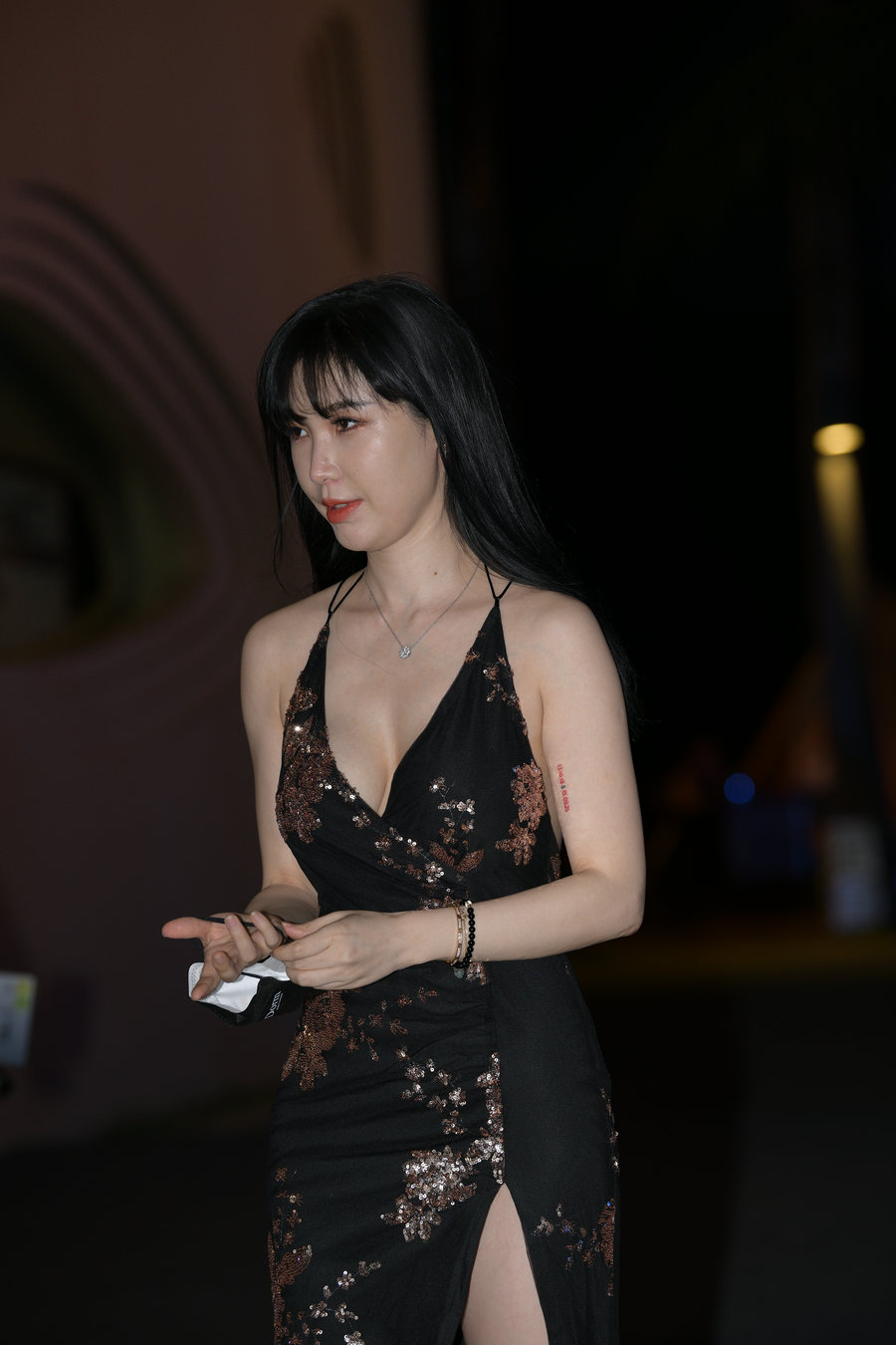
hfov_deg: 10.2
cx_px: 448
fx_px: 5040
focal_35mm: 135
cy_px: 672
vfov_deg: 15.2
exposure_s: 1/200
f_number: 4
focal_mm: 135
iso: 500
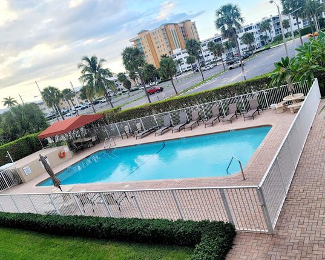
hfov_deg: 64.0
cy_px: 131
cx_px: 172
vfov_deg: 53.1
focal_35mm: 27
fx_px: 260
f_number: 1.8
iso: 20
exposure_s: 1/189
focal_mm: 7
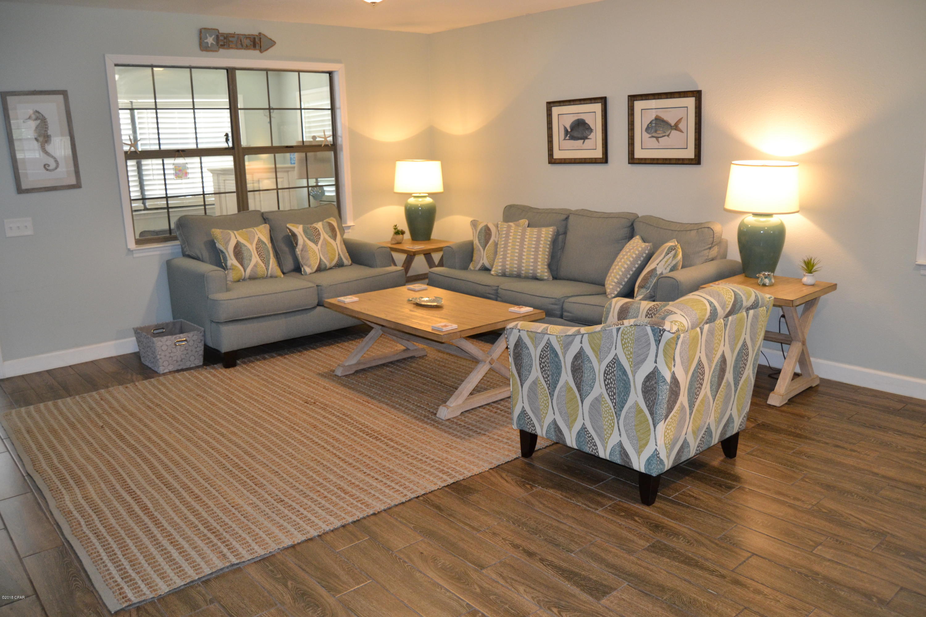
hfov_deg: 67.4
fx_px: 694
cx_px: 463
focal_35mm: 27
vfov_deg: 47.9
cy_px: 308
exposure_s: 1/60
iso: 900
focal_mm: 18
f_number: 3.5
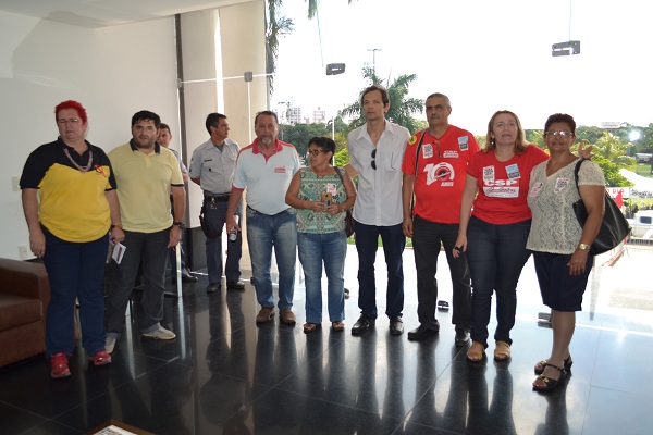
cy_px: 218
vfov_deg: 43.6
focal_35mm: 30
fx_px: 544
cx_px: 326
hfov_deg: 61.9
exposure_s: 1/40
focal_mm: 20
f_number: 3.8
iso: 100
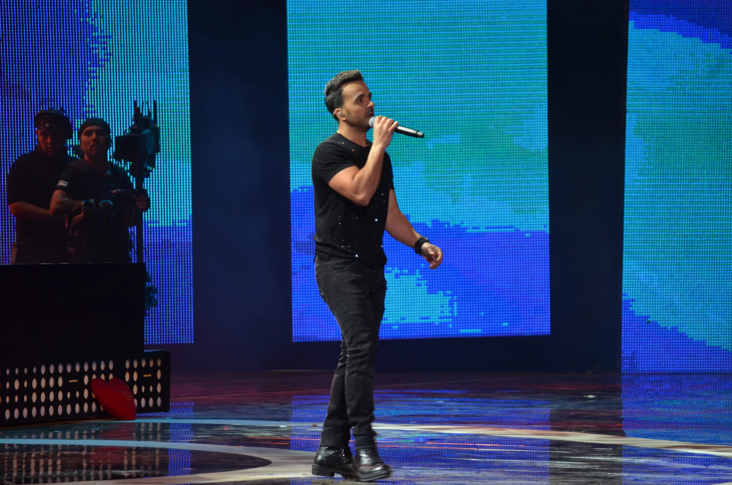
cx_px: 366
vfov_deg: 5.2
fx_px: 5326
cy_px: 242
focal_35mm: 262
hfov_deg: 7.9
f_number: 5.3
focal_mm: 175
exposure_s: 1/125
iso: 800
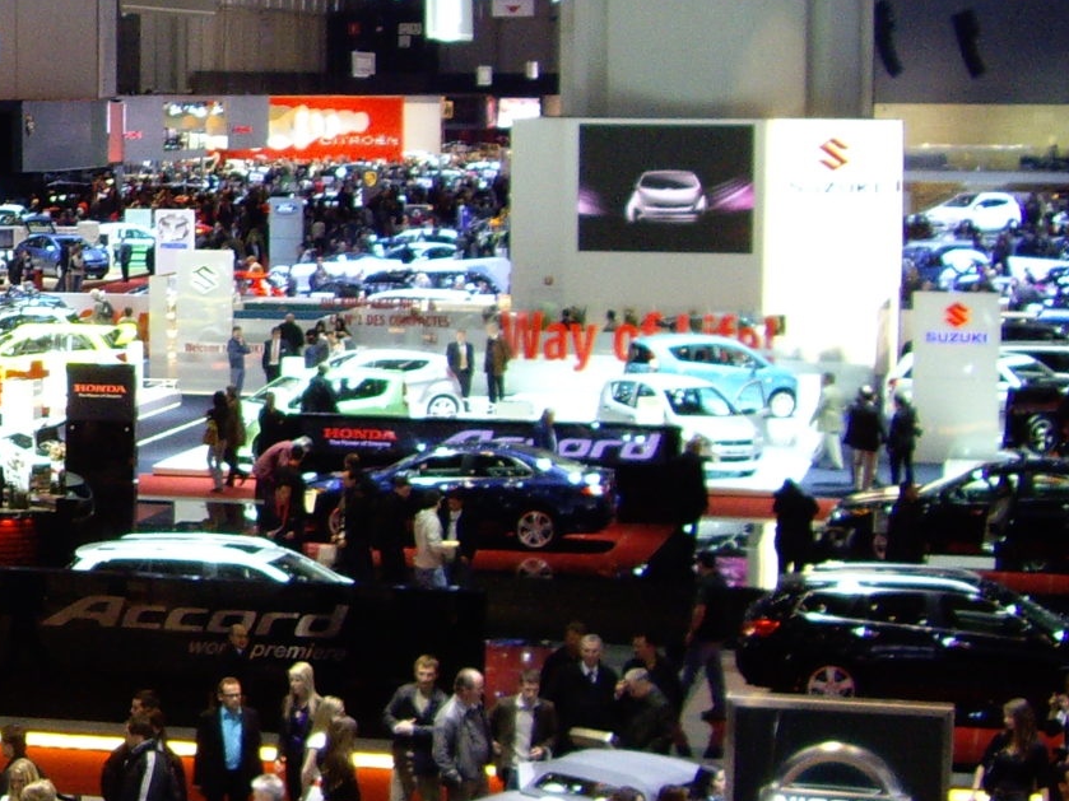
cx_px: -399
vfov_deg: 12.8
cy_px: 376
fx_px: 3582
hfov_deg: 15.9
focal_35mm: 116
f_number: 2.8
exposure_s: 1/60
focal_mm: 7.9
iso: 200
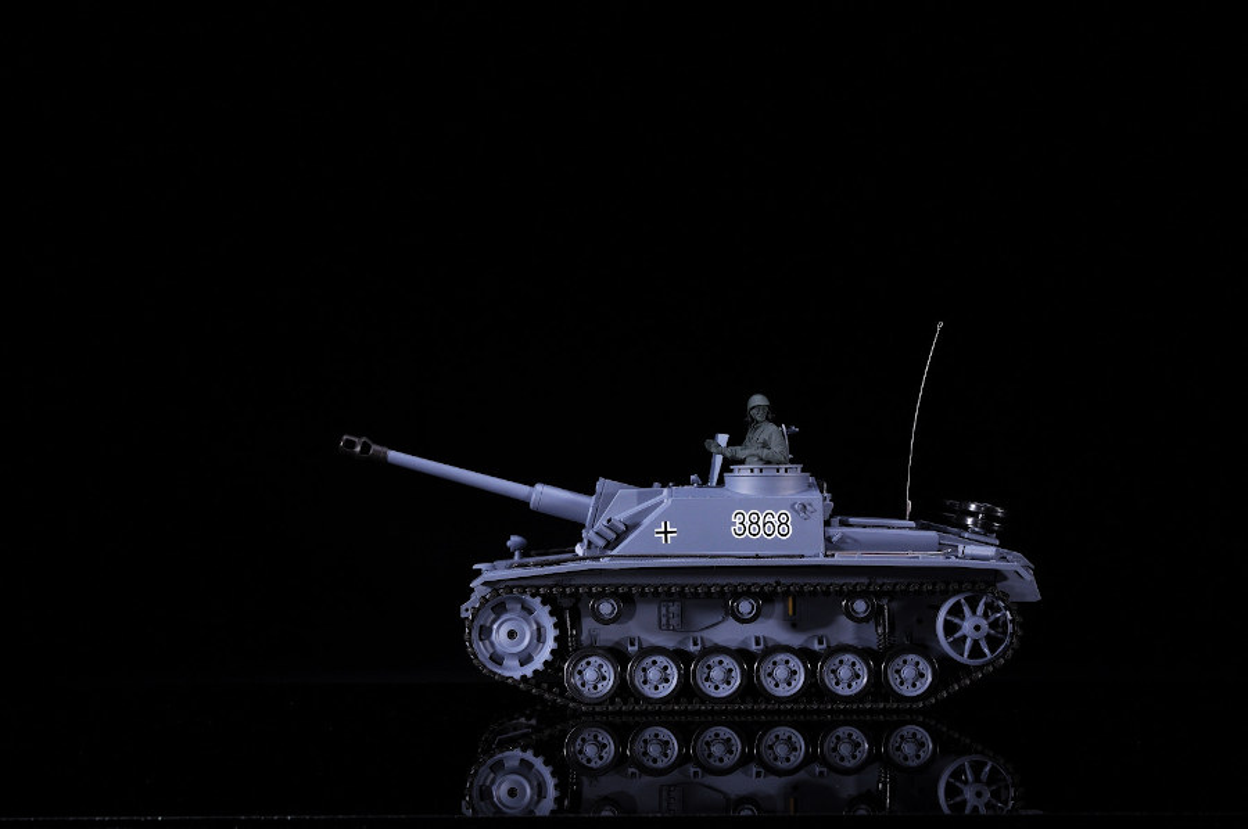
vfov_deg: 22.6
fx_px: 2078
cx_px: 624
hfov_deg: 33.4
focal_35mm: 60
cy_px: 414
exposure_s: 1/125
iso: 200
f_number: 9
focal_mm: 40
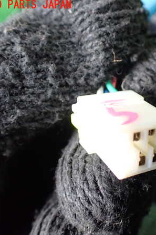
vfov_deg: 46.4
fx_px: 273
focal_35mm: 42
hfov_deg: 30.8
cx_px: 133
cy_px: 117
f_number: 2.3
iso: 800
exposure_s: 1/40
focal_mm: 5.4
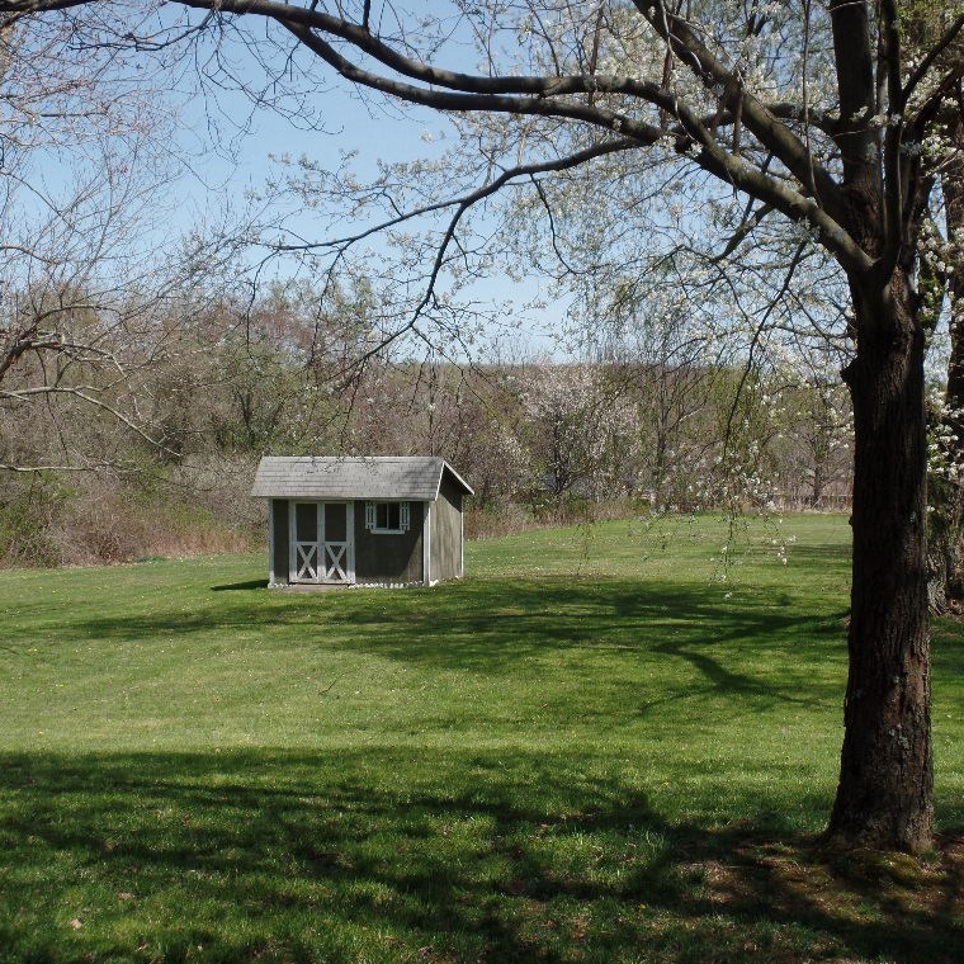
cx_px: 478
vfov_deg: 34.0
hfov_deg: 34.0
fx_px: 1575
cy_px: 485
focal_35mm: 50
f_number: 3.6
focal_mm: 7.5
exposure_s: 1/750
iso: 80
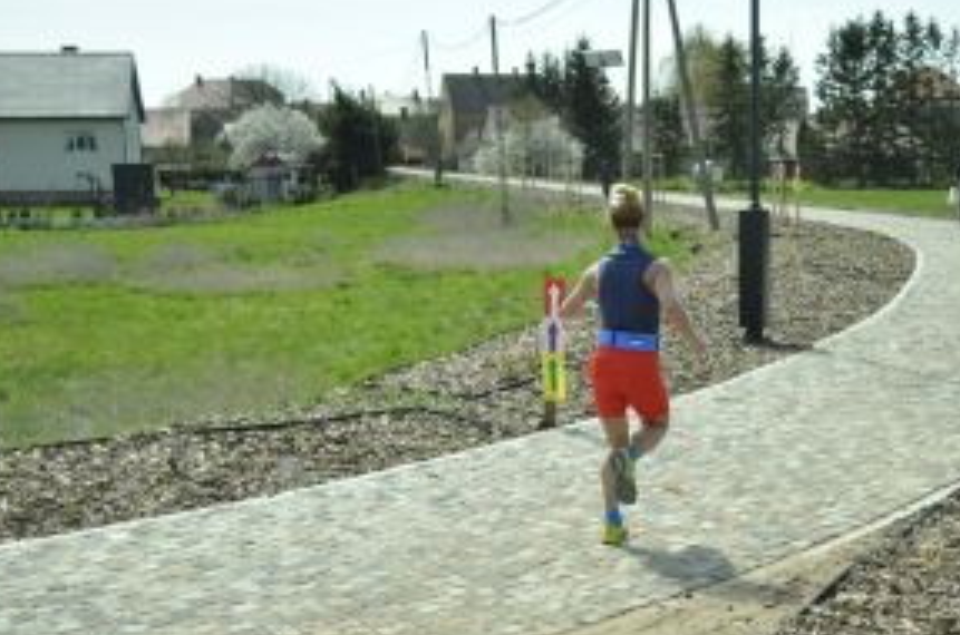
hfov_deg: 37.7
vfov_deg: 25.7
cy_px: 424
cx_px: 659
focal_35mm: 52
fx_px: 1384
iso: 320
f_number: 3.8
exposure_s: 1/2500
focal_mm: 22
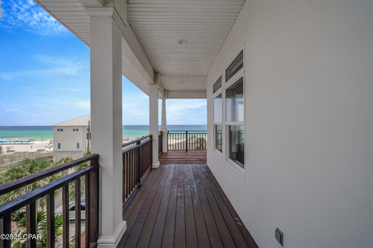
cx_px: 186
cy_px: 124
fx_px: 135
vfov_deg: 85.4
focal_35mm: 13
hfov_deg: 108.3
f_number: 5.6
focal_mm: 13
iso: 100
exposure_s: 1/640
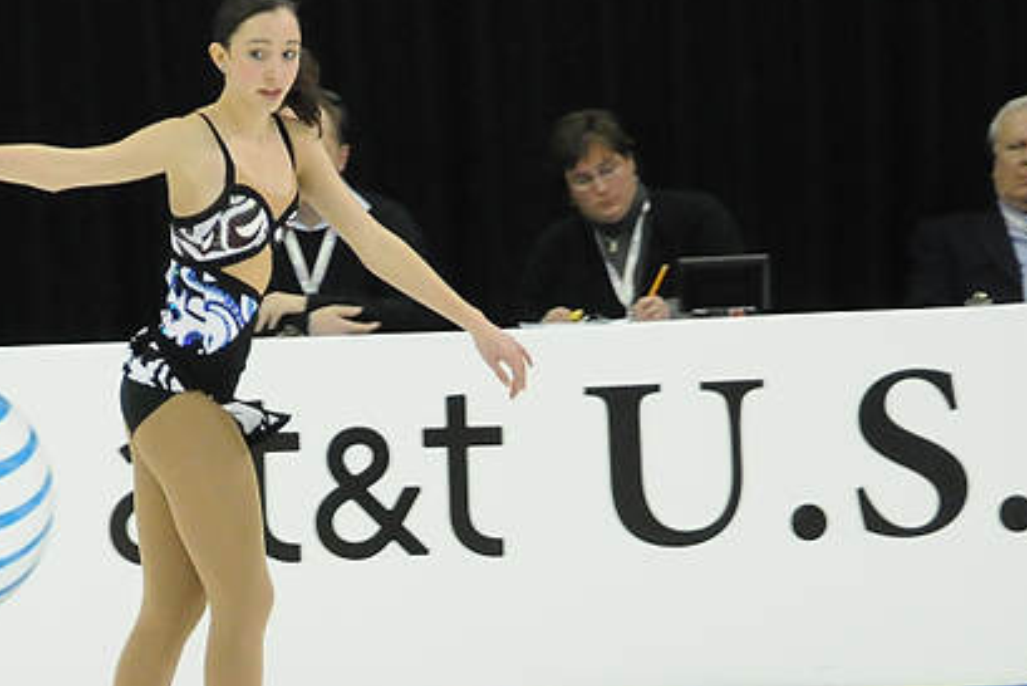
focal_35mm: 352
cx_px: 261
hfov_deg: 5.8
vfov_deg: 3.9
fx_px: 10045
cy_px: 451
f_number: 5.6
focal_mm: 120
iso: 3200
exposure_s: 1/500
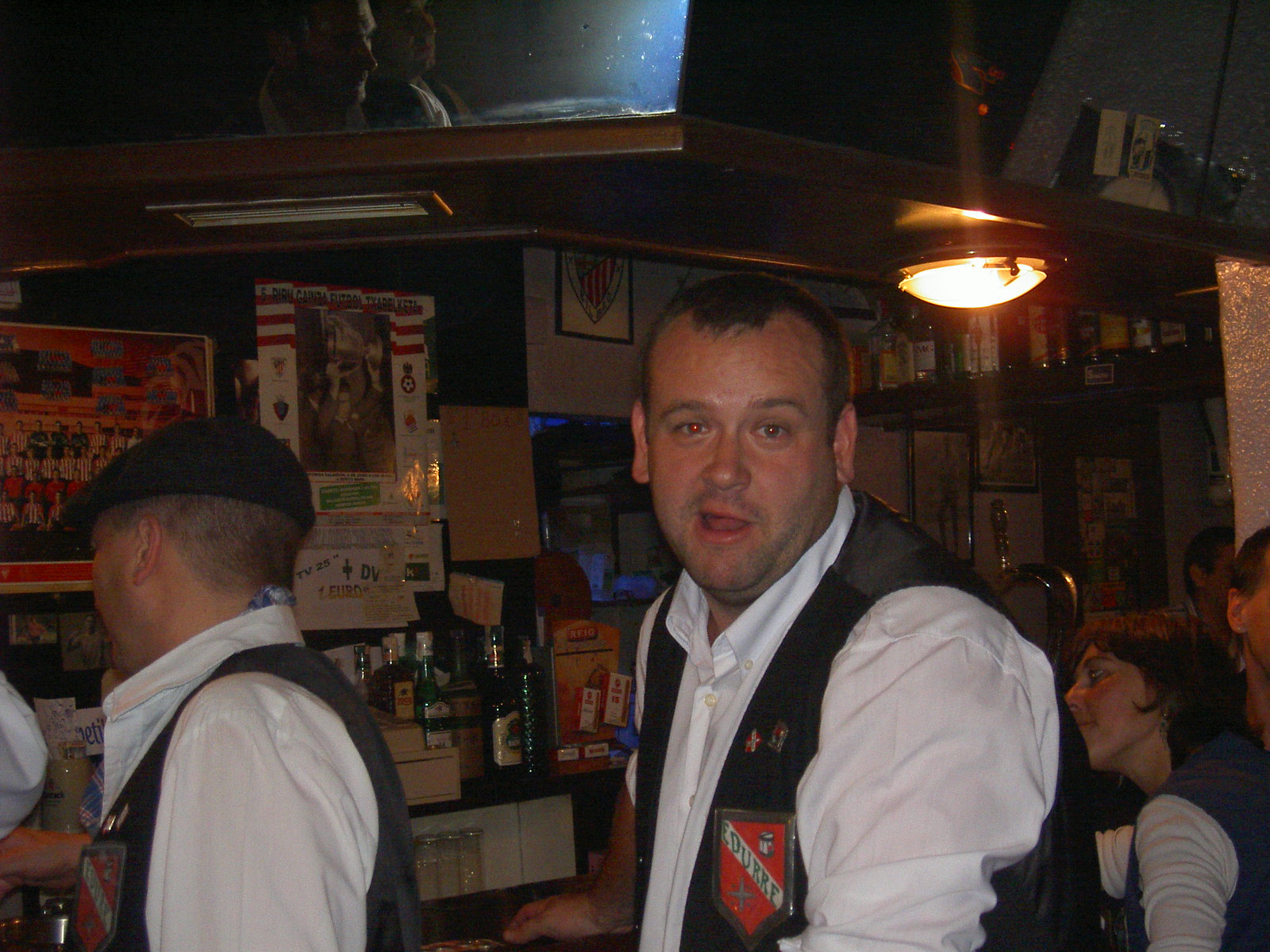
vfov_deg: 26.6
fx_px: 2018
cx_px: 635
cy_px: 476
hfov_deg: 34.9
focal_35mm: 55
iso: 100
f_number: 3.3
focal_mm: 11.3
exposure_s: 1/68.5
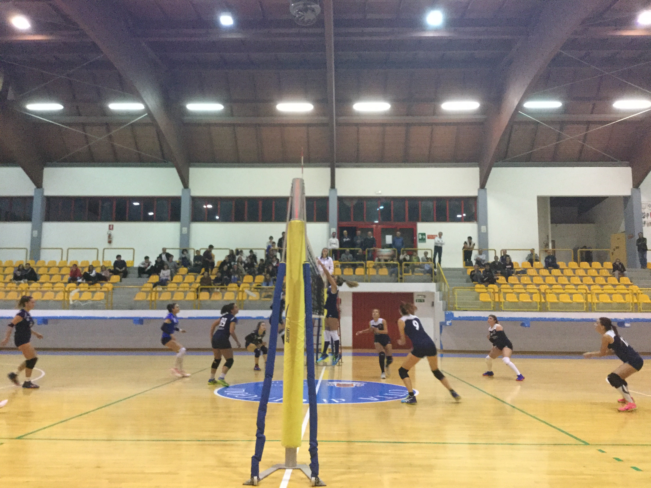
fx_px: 583
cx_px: 326
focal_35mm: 31
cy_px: 244
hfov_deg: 58.4
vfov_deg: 45.4
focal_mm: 3.3
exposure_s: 1/25
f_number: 2.4
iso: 200
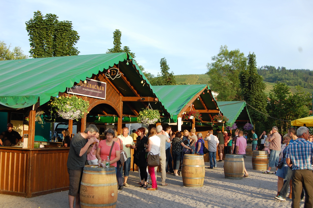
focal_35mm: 42
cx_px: 156
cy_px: 104
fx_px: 365
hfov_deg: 46.4
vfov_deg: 31.8
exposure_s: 1/160
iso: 200
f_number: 6.3
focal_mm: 28
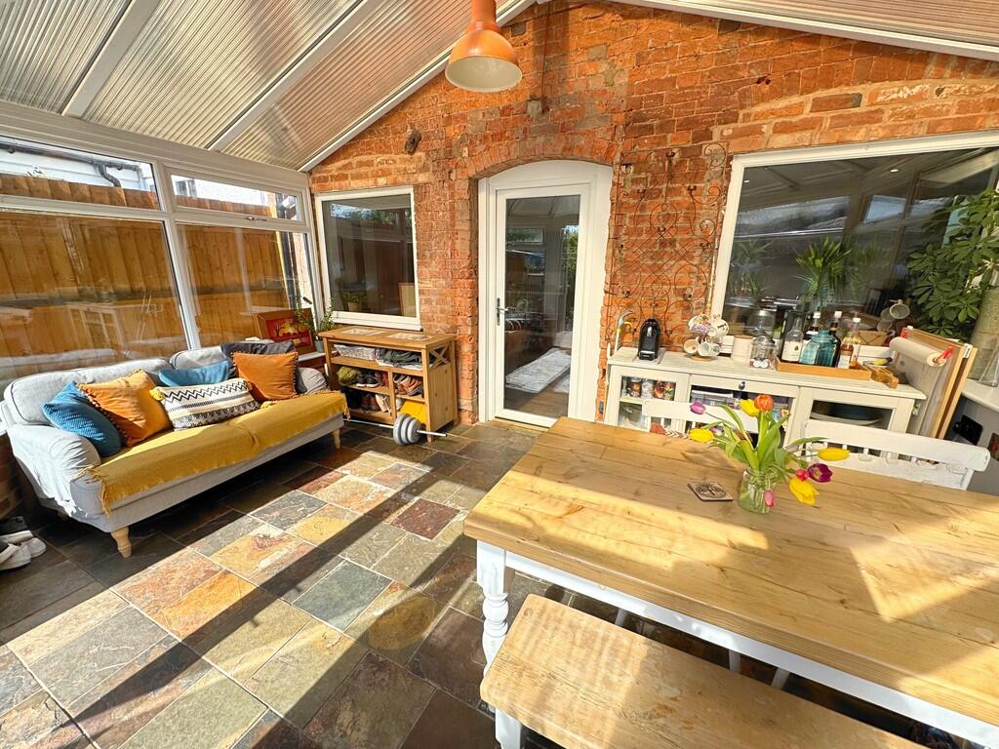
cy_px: 374
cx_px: 500
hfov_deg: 102.1
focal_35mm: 14
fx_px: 404
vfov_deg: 85.7
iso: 40
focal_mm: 2.22
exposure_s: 1/664
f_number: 2.2
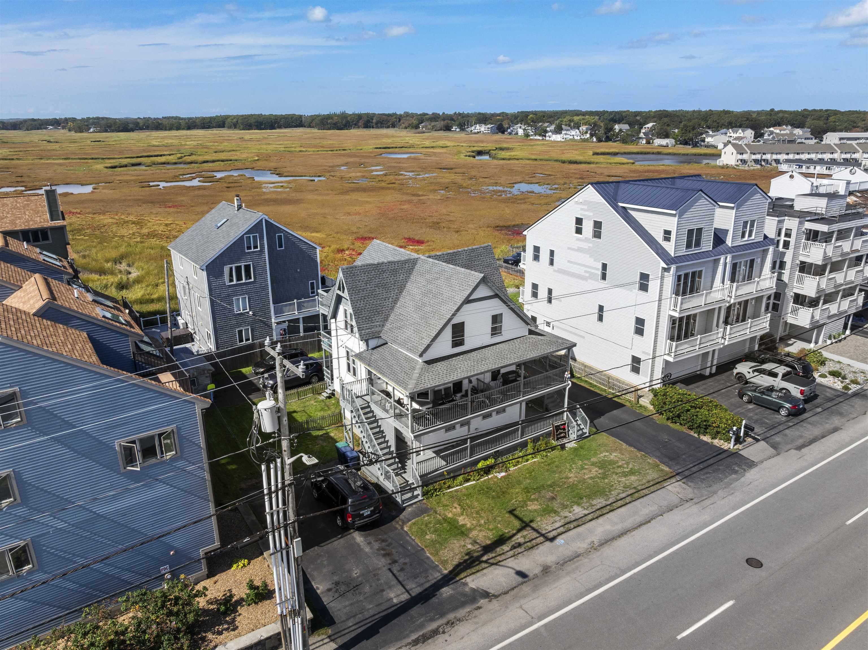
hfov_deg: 71.6
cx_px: 434
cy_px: 325
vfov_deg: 56.8
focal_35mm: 24
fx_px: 601
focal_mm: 12.29
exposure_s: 1/80
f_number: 7.1
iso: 100
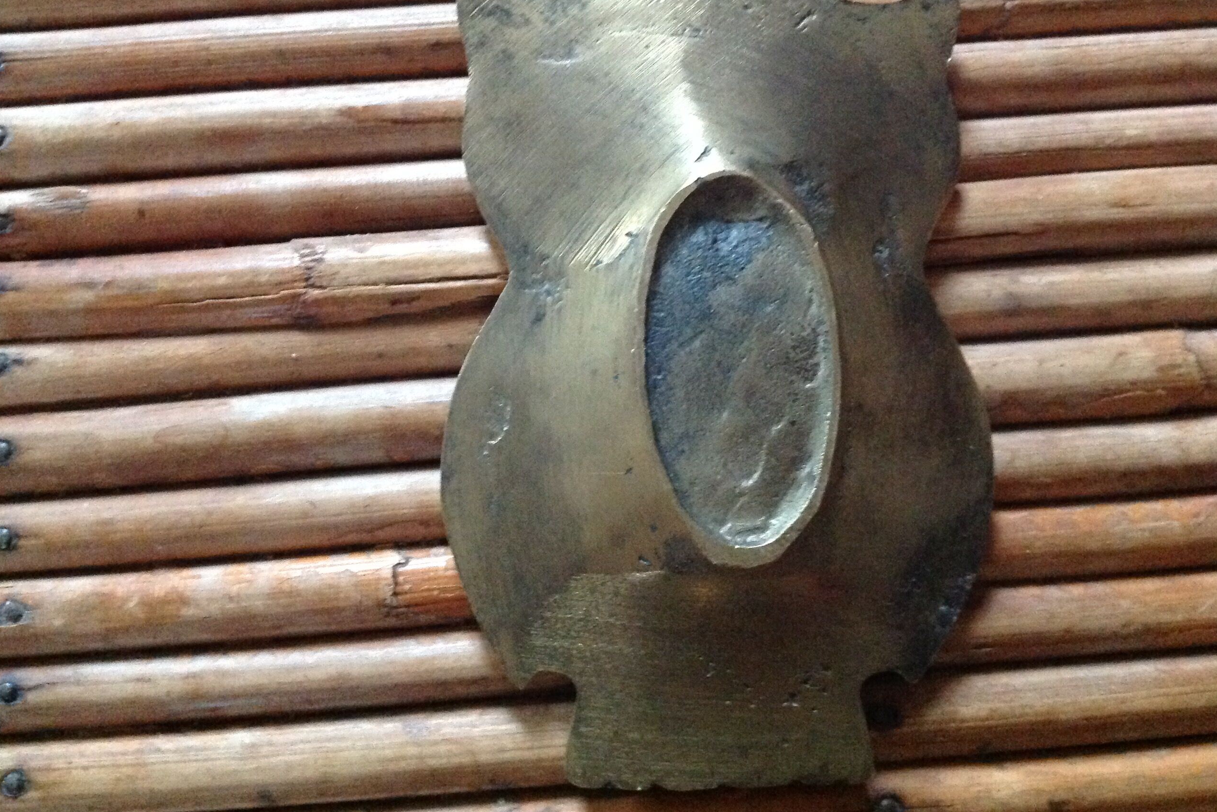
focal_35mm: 37
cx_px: 601
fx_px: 1251
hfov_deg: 51.9
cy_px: 370
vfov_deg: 35.9
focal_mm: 4.28
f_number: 2.4
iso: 800
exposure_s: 1/15
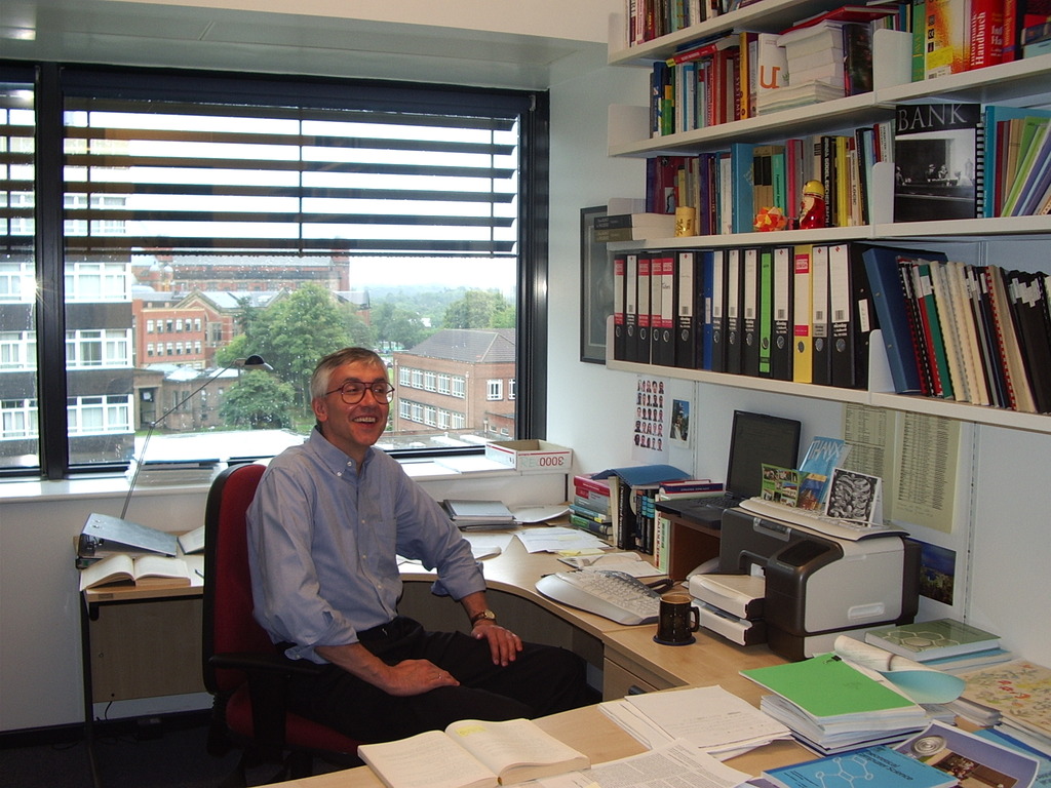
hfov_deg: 49.0
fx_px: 1154
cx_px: 526
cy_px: 394
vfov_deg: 37.7
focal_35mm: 38
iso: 50
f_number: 2.6
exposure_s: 1/40
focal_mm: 5.8
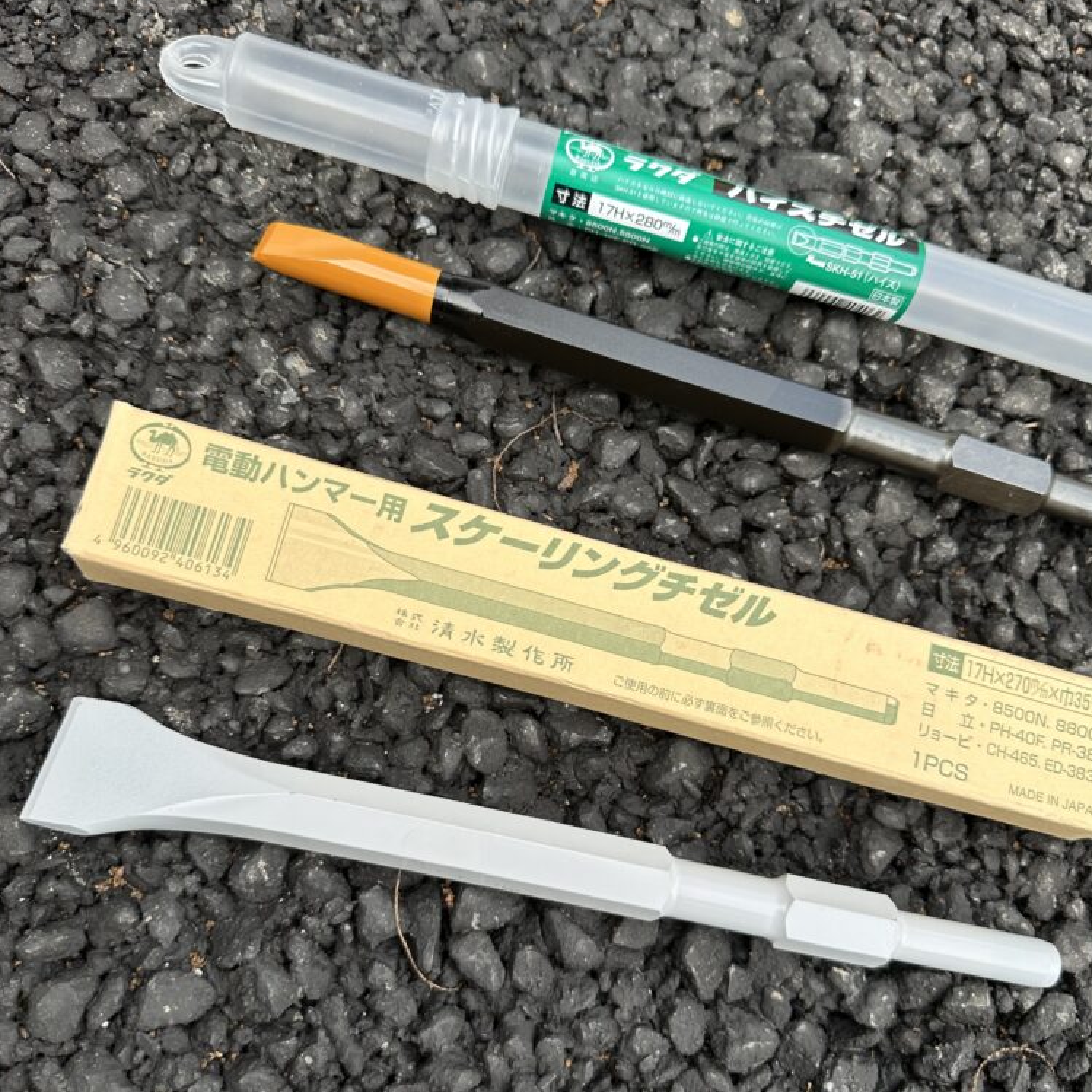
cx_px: 548
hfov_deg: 55.6
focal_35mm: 29
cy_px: 593
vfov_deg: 55.5
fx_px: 1035
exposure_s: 1/480
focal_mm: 6.86
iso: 80
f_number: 1.78
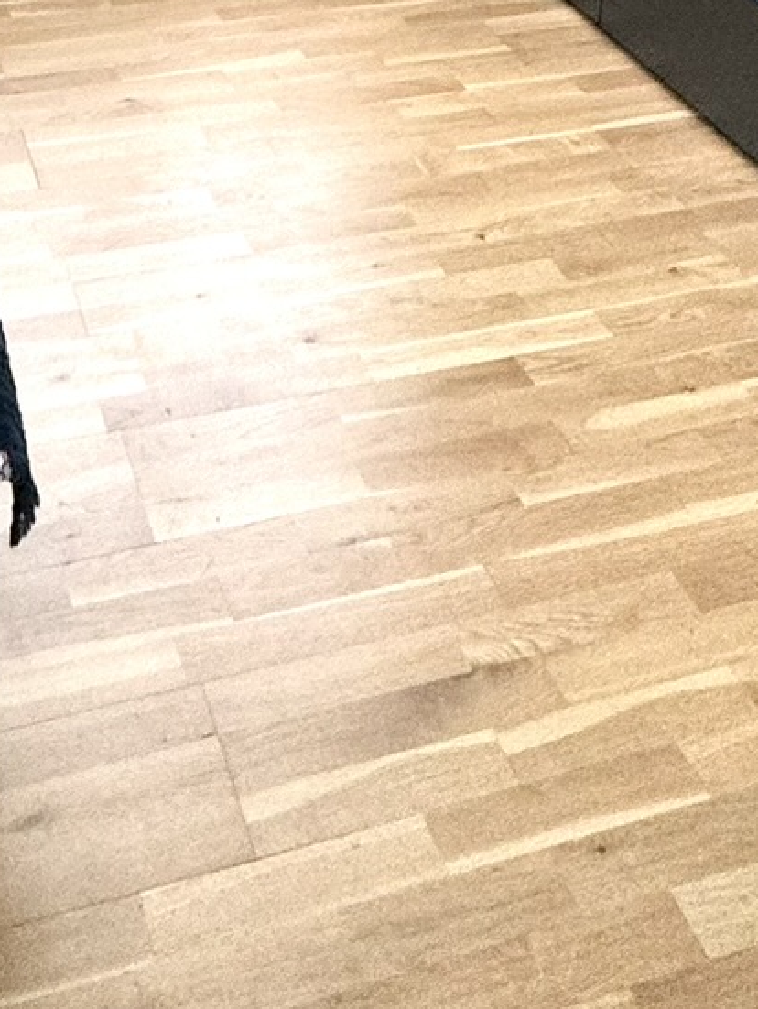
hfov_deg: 27.8
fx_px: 1516
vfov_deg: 28.0
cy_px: -410
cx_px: 214
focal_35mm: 52
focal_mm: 2.22
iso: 125
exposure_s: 1/99
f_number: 2.2
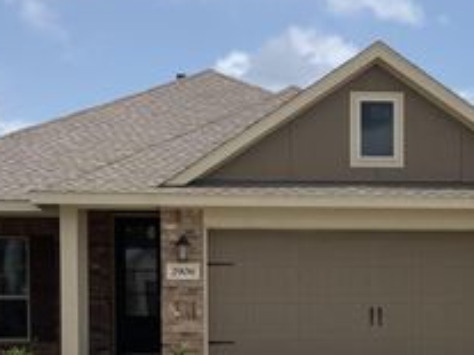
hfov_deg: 25.8
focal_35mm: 75
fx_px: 1026
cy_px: 331
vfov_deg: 19.2
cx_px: 321
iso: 25
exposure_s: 1/2717
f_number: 2.4
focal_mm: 3.3
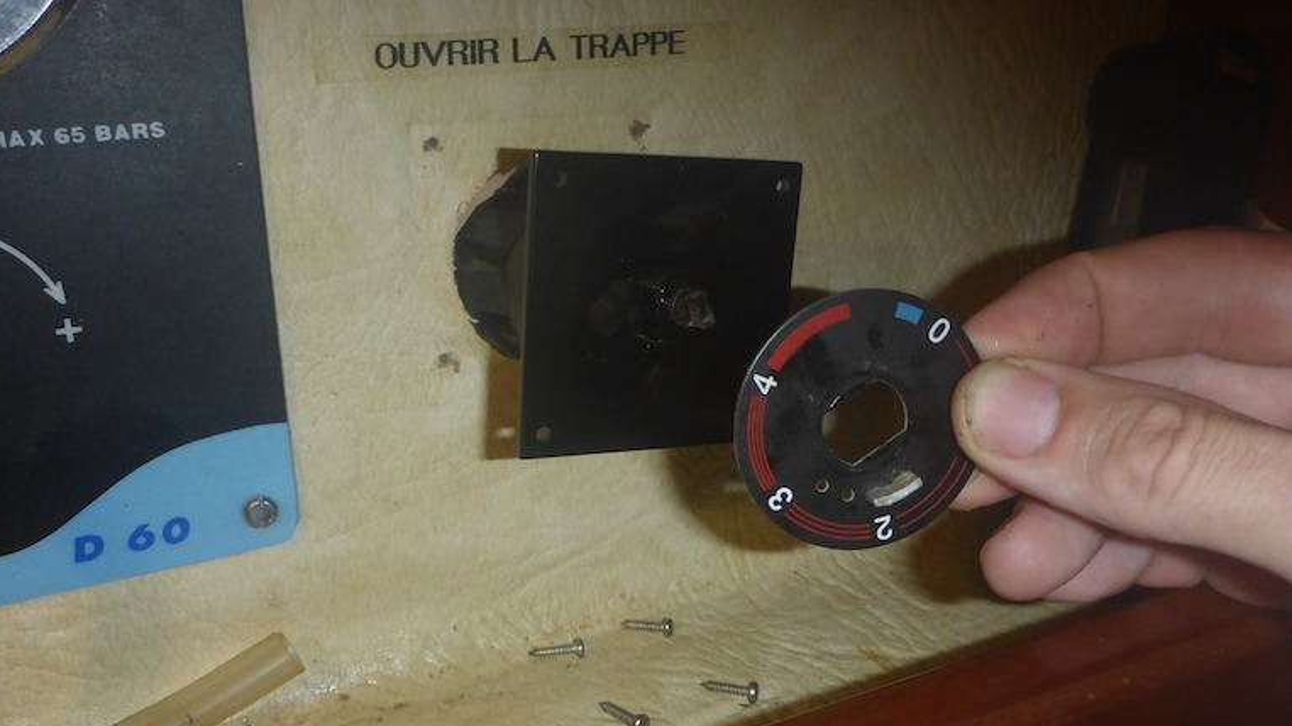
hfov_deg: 61.0
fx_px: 1096
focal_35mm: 32
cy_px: 425
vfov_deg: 36.6
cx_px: 635
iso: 320
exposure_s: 1/60
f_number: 3.3
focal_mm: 4.9
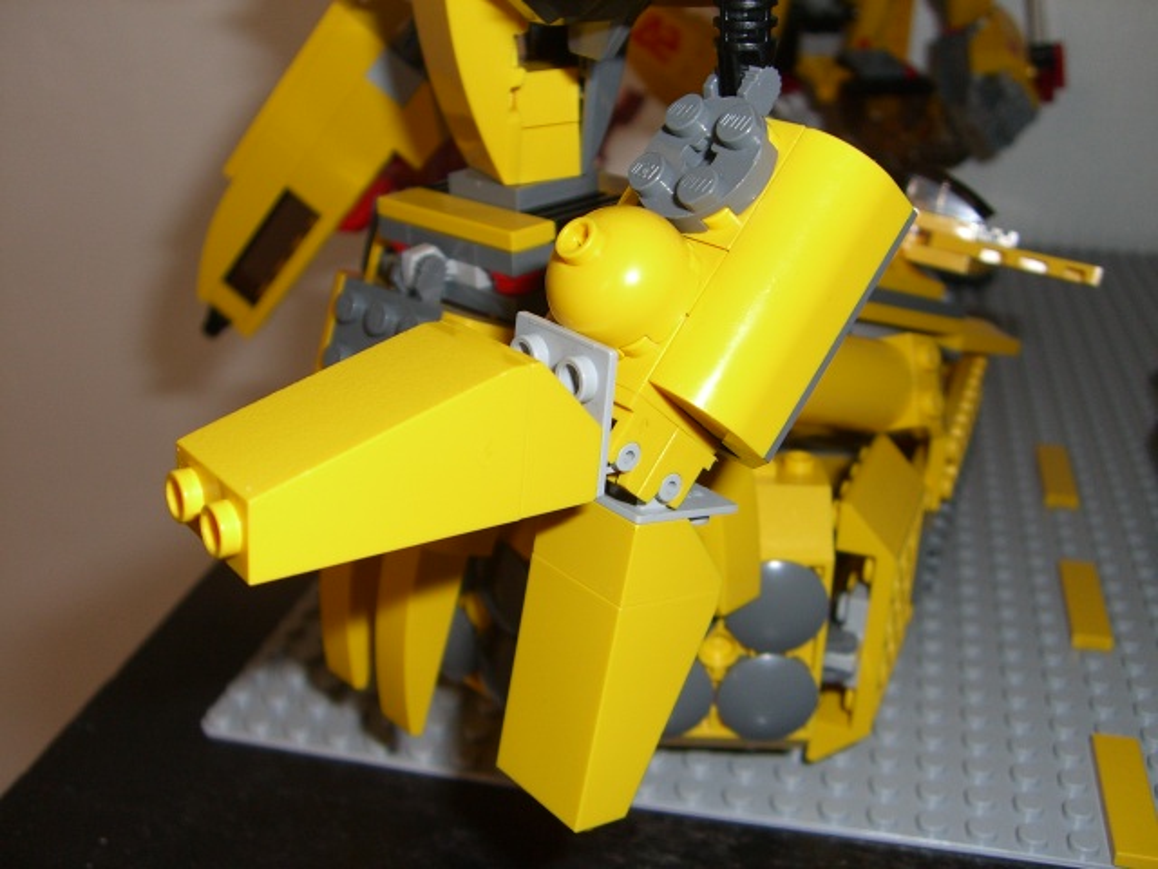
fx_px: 1271
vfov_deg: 37.7
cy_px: 434
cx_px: 579
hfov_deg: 49.0
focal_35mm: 38
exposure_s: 1/60
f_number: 2.7
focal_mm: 6.2
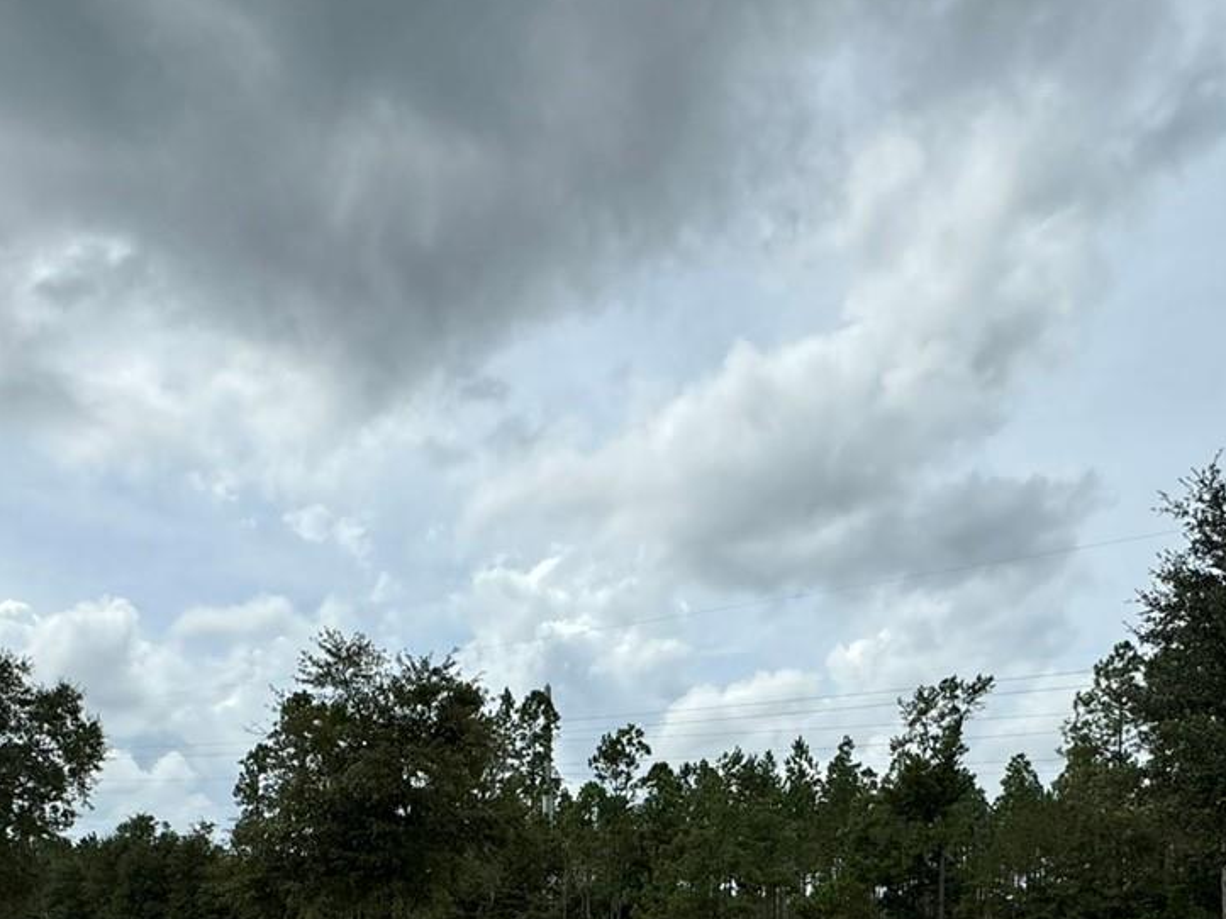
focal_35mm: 31
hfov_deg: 58.3
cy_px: 924
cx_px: 592
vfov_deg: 39.8
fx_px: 1098
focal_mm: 2.22
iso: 50
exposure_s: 1/2674
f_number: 2.2
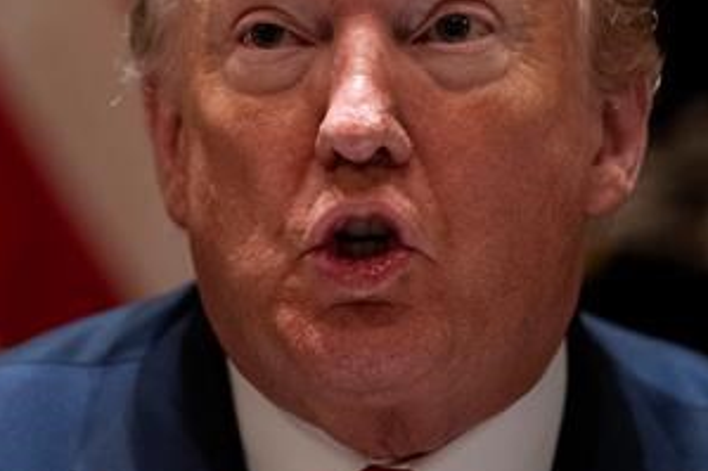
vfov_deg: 3.7
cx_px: 156
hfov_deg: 5.5
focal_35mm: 372
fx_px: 7312
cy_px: 34
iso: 4000
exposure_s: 1/200
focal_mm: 171
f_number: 2.8
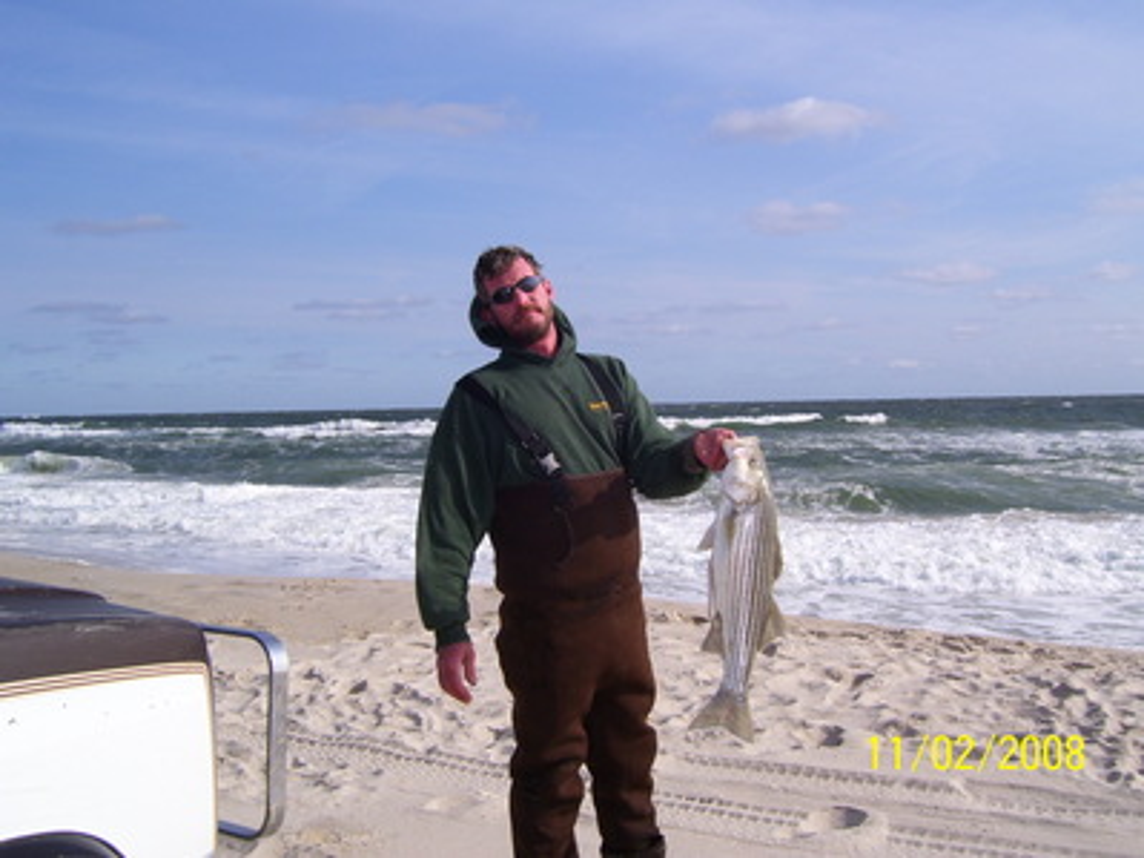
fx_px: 1222
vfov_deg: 38.6
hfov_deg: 50.2
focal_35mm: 37
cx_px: 572
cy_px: 429
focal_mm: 6
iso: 80
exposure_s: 1/1000
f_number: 4.8
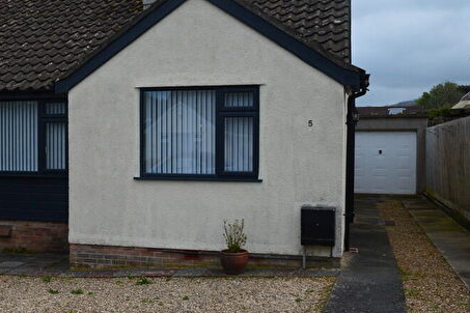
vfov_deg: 26.5
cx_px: 109
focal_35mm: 51
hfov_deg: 37.8
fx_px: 666
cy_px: 160
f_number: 11
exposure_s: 1/500
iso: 360
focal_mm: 22
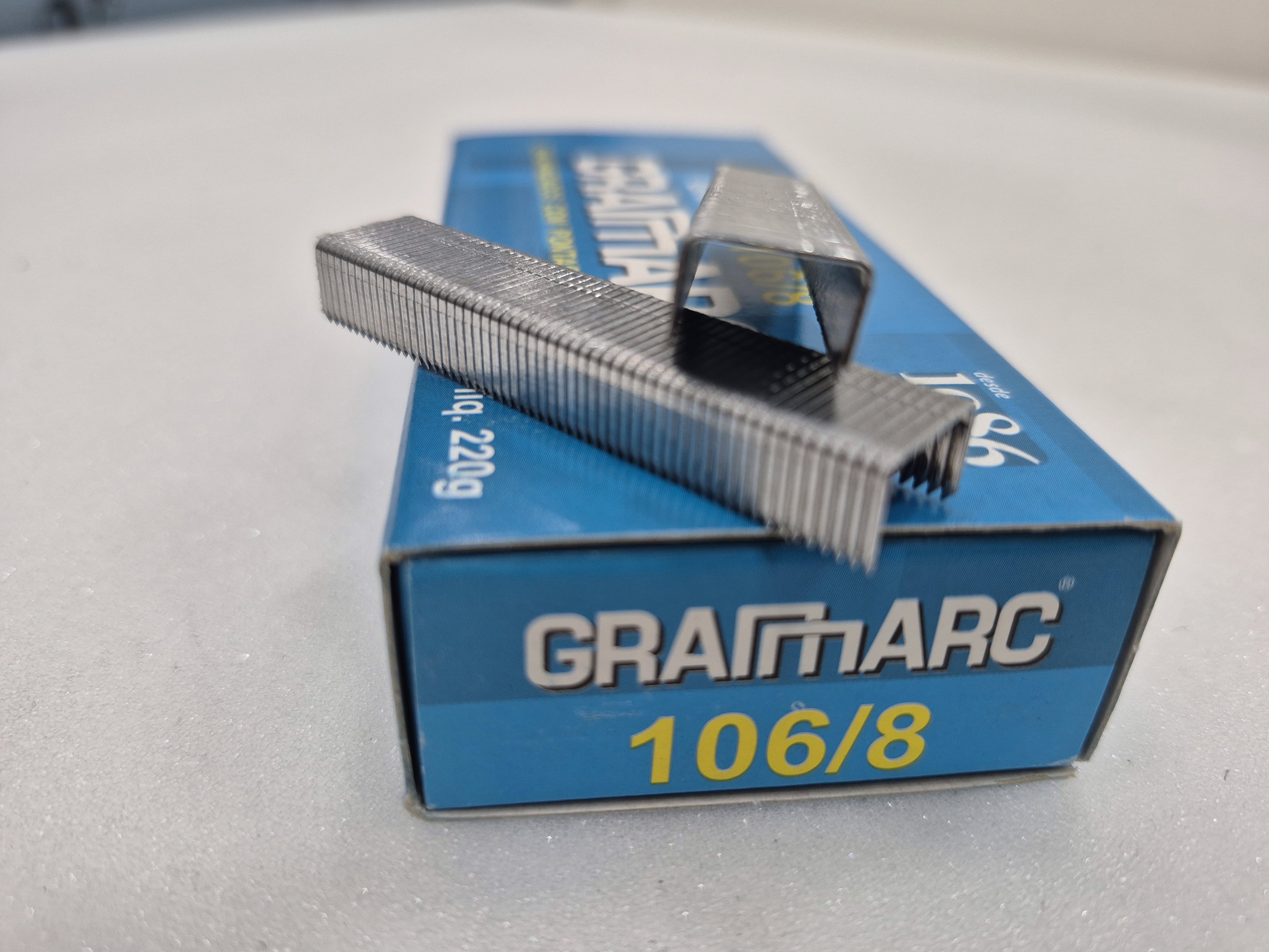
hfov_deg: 73.9
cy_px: 476
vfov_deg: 58.9
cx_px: 634
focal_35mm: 23
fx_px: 843
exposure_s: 1/120
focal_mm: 5.4
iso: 160
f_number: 1.8
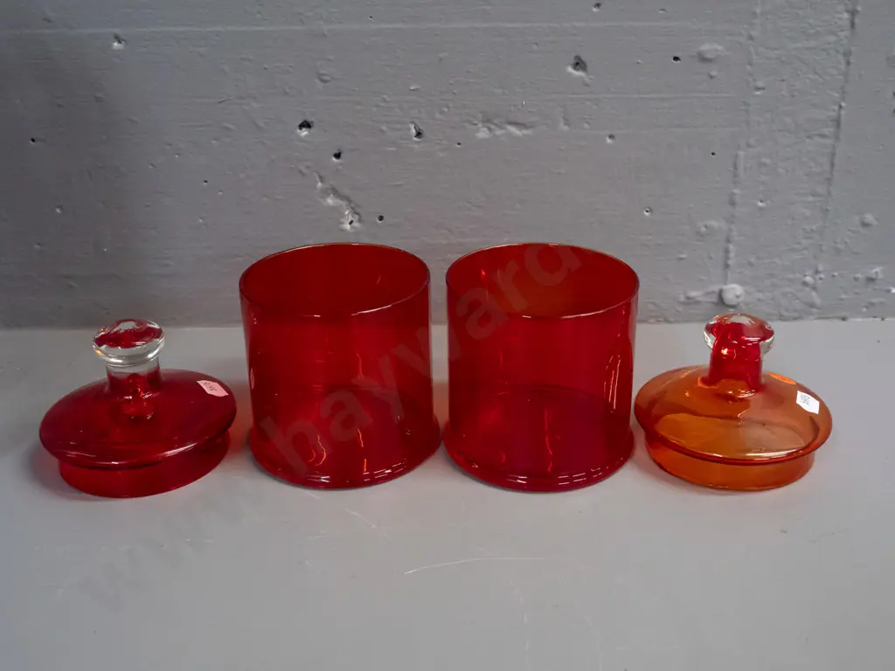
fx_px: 1034
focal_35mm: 40
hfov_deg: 46.8
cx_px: 448
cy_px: 336
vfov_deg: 36.0
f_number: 5.6
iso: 3200
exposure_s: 1/160
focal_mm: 20
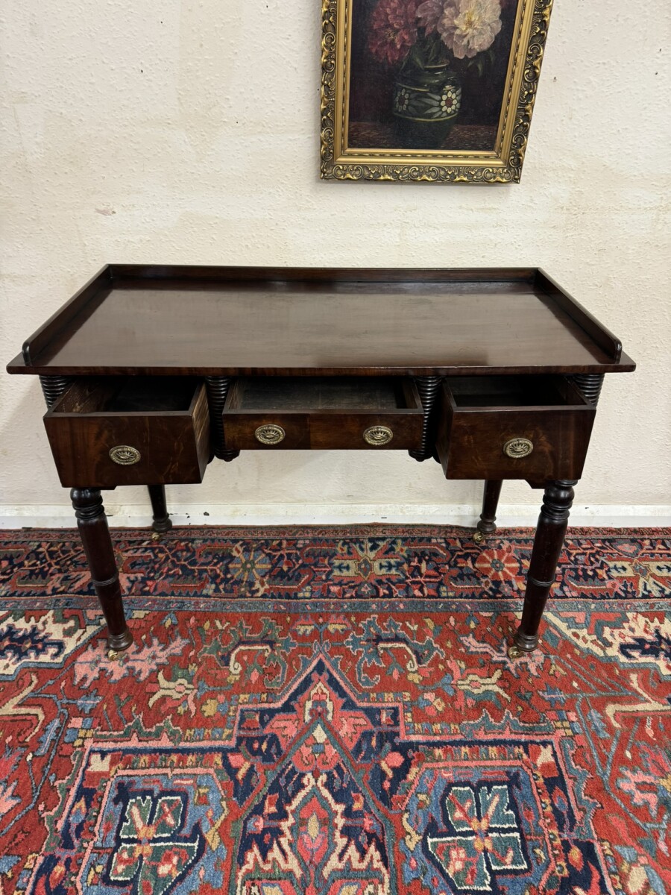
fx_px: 620
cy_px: 448
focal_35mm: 24
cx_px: 336
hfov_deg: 56.8
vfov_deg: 71.6
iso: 200
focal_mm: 6.76
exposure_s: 1/50
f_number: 1.78
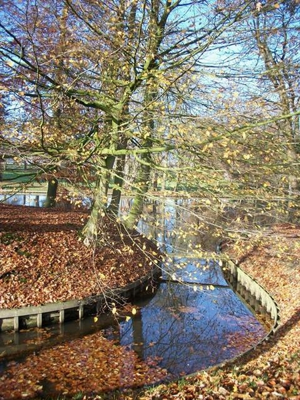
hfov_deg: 44.2
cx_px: 150
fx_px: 370
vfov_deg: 56.8
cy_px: 200
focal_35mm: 32
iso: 80
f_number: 2.9
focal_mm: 5.7
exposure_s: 1/250
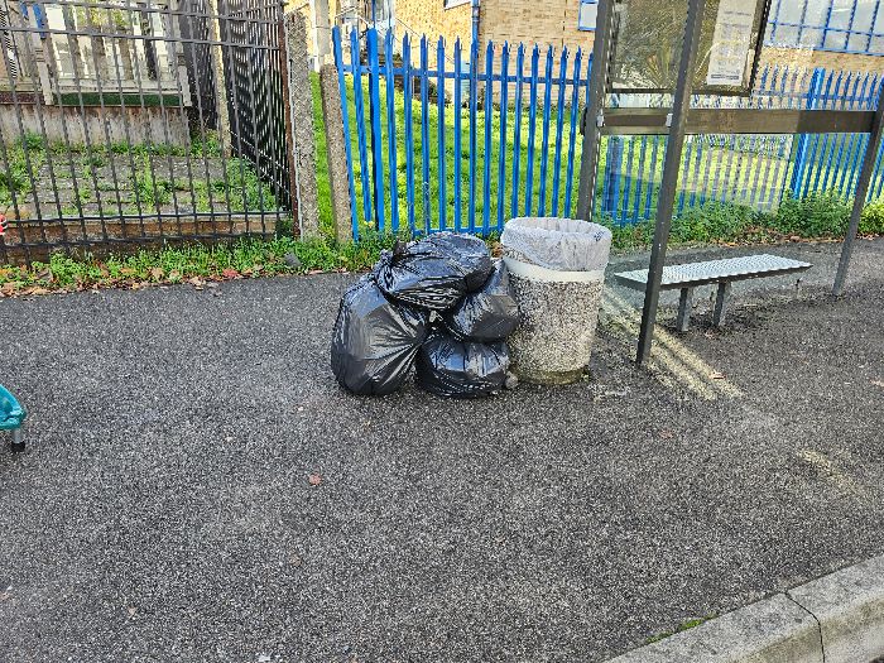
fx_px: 587
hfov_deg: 73.9
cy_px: 332
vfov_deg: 58.9
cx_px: 442
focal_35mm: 23
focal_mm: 5.4
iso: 50
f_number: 1.8
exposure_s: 1/199
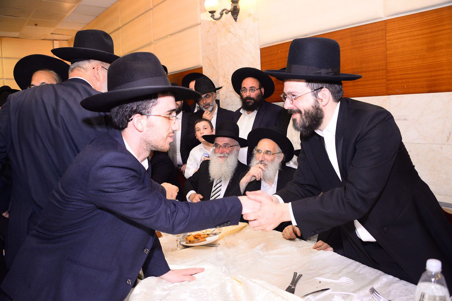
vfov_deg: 46.4
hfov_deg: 65.5
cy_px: 150
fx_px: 352
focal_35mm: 28
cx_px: 226
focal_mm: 28
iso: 1250
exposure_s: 1/160
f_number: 5
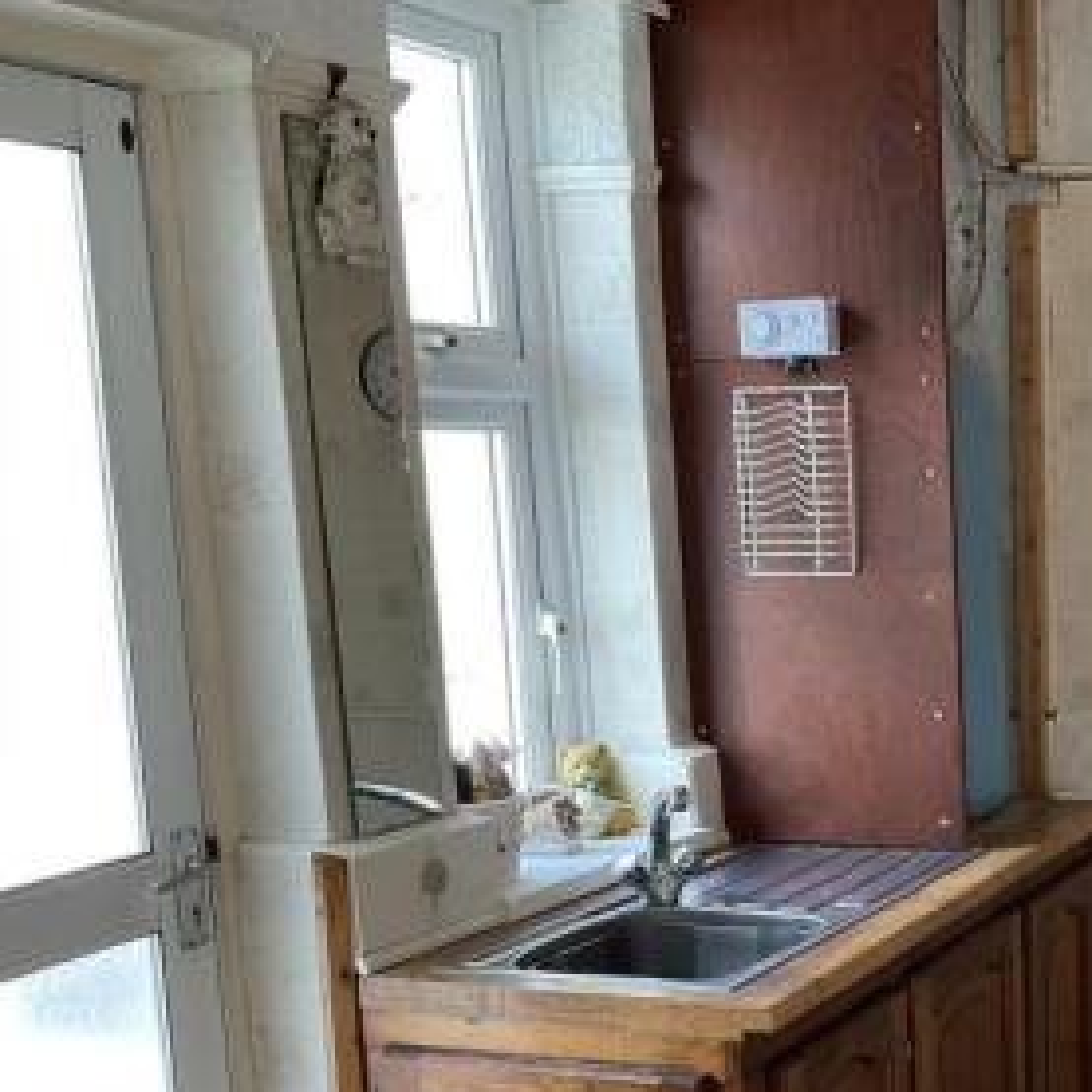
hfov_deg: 29.8
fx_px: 1927
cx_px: 1055
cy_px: 767
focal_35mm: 54
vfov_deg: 31.3
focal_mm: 3
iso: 80
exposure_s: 1/60
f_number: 1.8
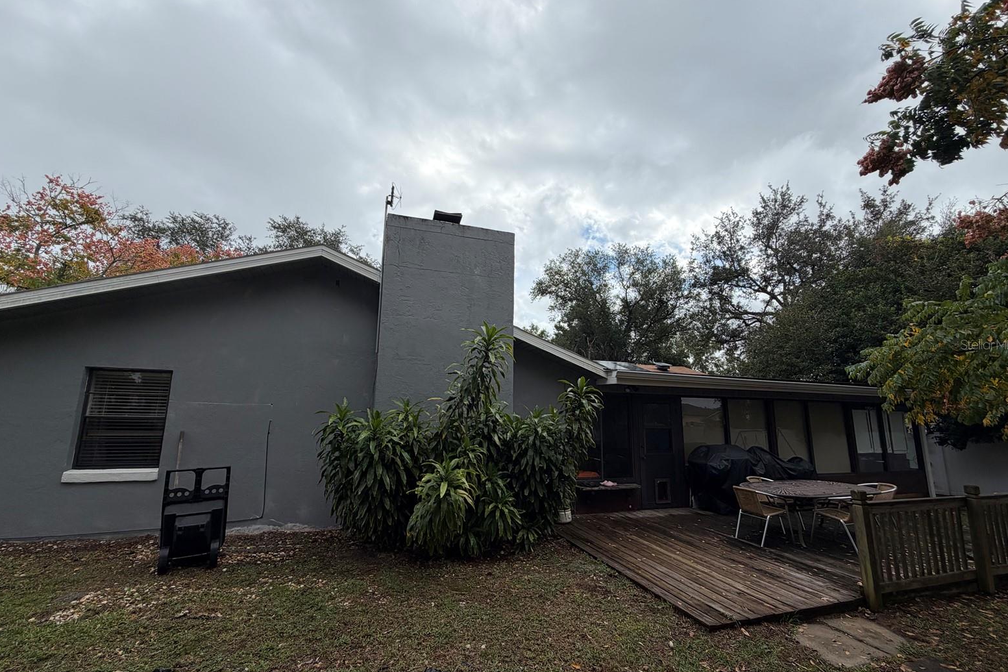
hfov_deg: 100.4
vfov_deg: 77.3
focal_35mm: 15
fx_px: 420
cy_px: 344
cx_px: 502
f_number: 2.2
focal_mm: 2.22
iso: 20
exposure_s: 1/820
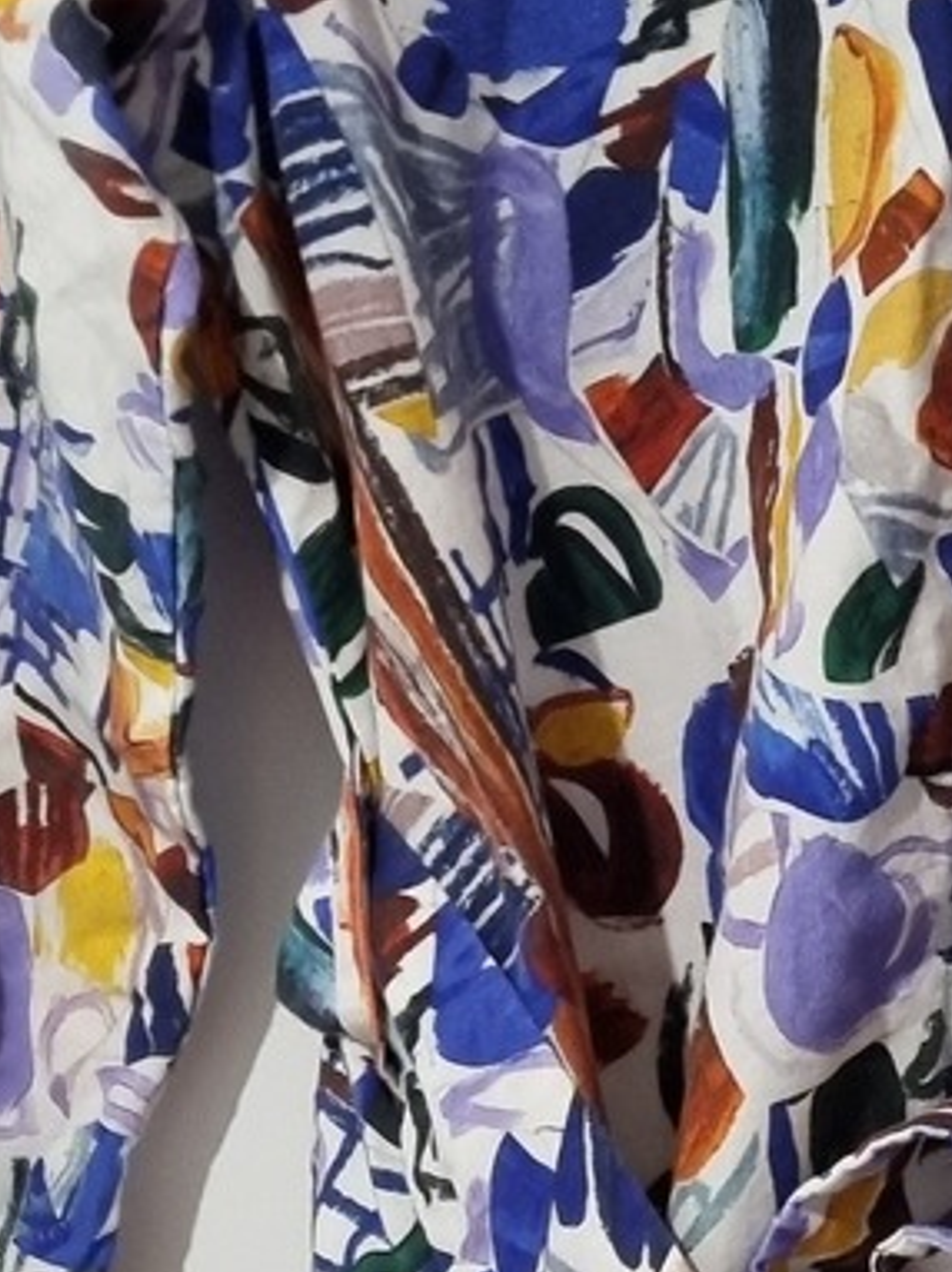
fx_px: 4001
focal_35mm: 109
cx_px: 899
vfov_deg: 18.0
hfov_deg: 13.4
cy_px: 899
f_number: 1.8
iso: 500
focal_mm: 5.4
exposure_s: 1/33
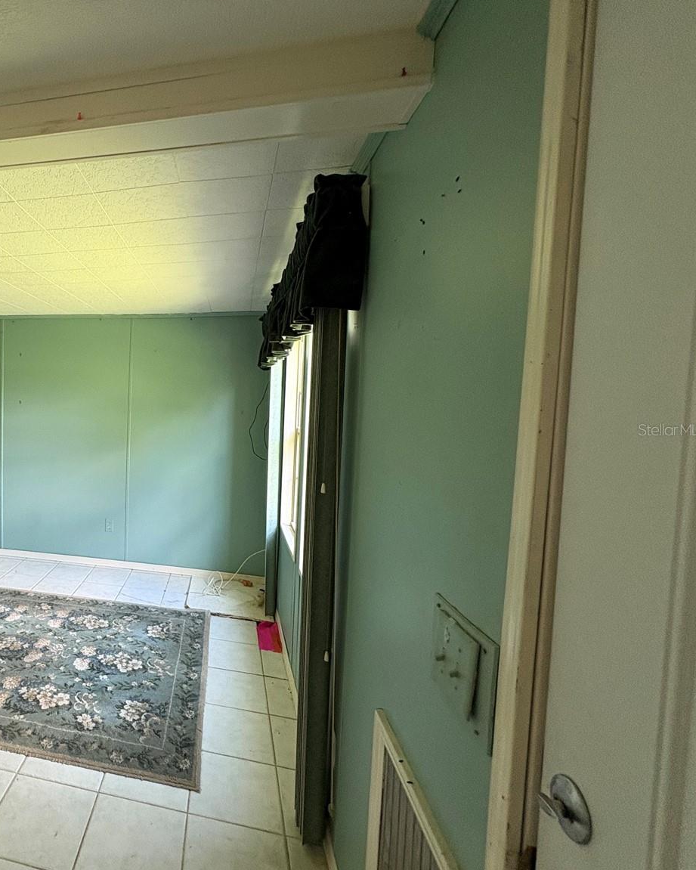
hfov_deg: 62.5
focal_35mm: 19
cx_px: 105
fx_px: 489
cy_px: 429
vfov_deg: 83.3
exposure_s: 1/60
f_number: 2.2
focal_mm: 2.22
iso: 250
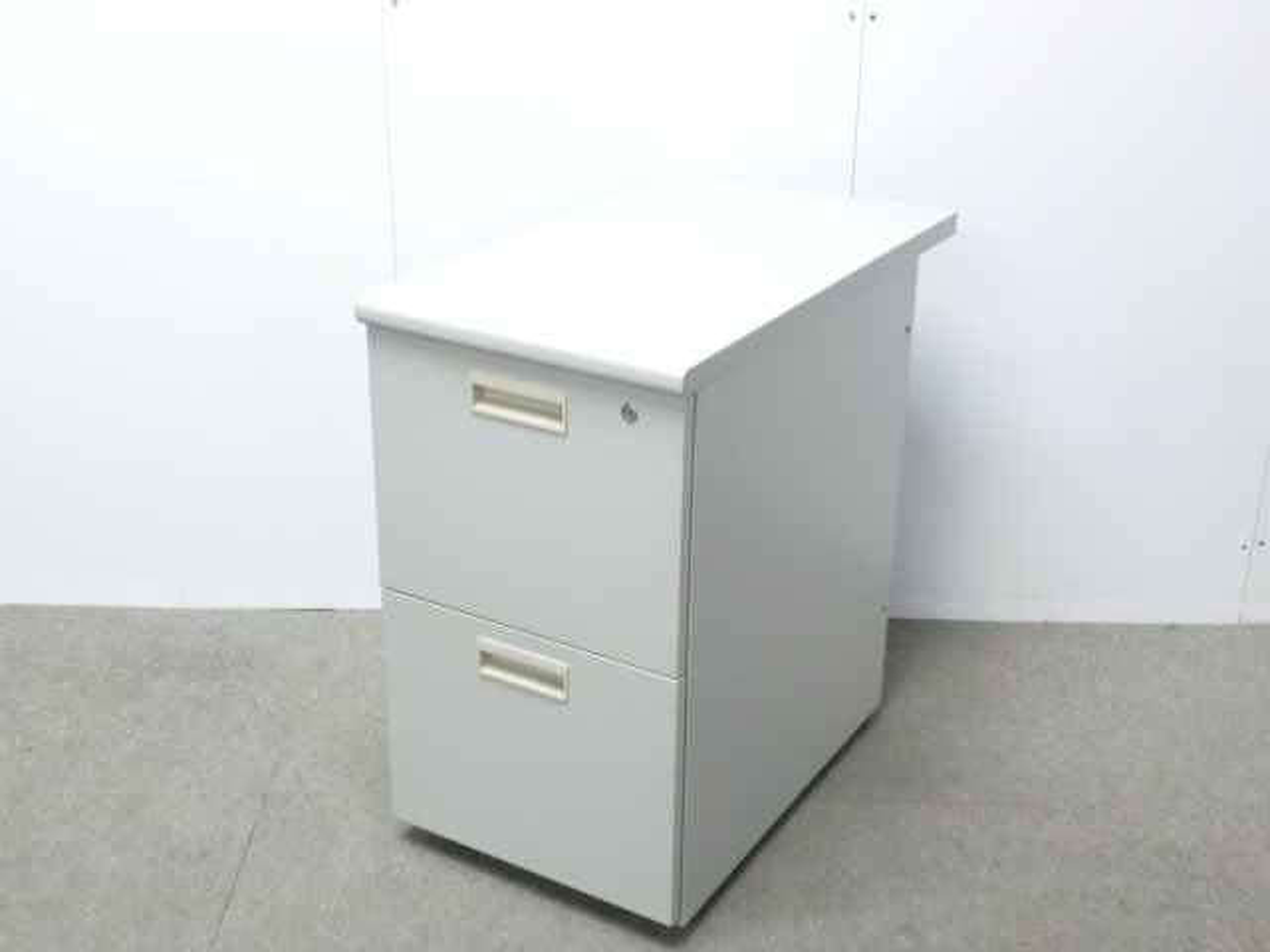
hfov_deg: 42.1
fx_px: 1651
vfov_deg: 32.2
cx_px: 635
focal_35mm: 45
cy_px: 476
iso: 800
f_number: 4.3
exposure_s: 1/25
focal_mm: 8.2
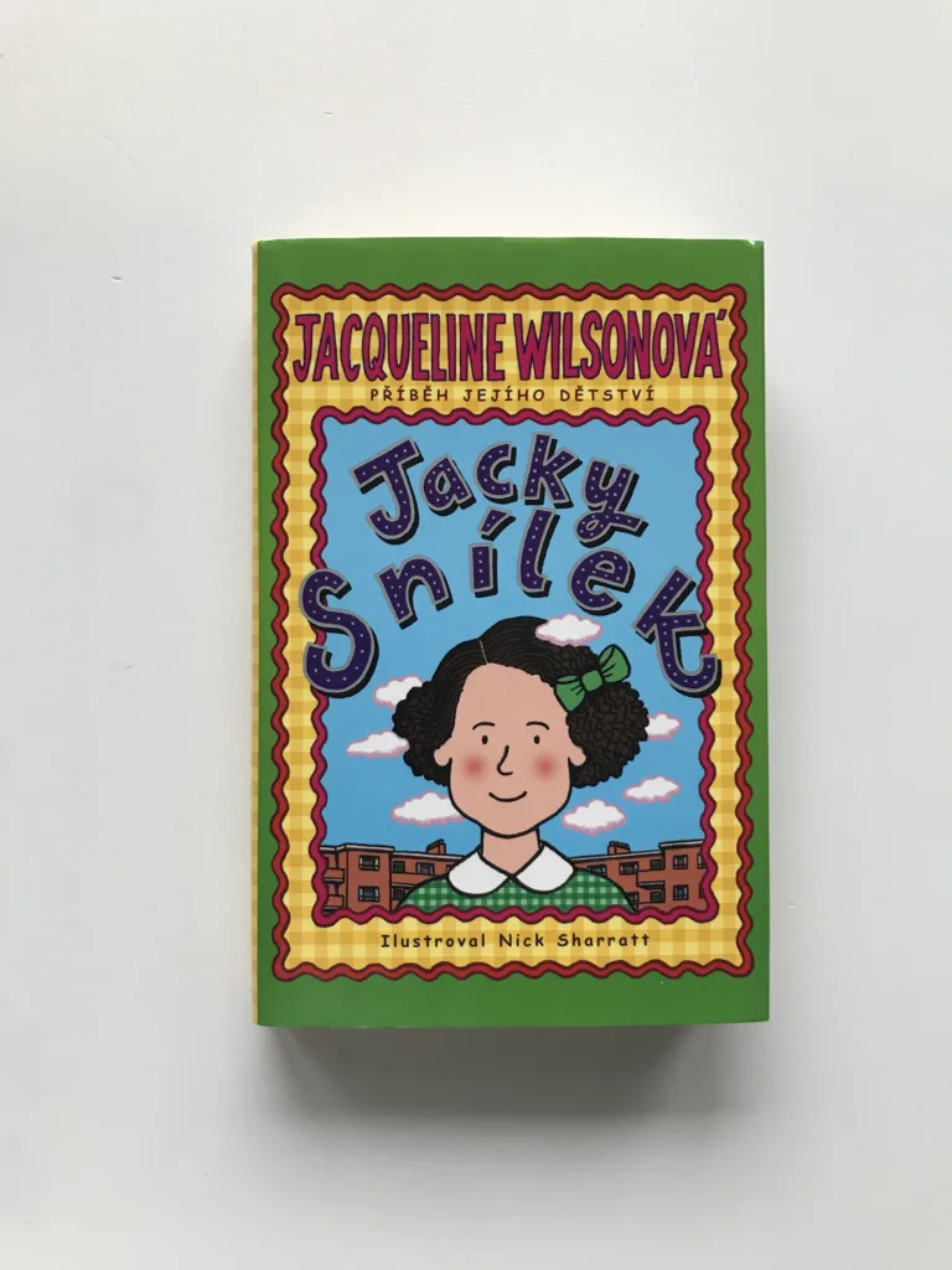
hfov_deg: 49.7
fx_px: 1027
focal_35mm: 28
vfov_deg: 63.4
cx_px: 476
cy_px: 635
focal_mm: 3.99
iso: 40
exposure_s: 1/25
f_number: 1.8
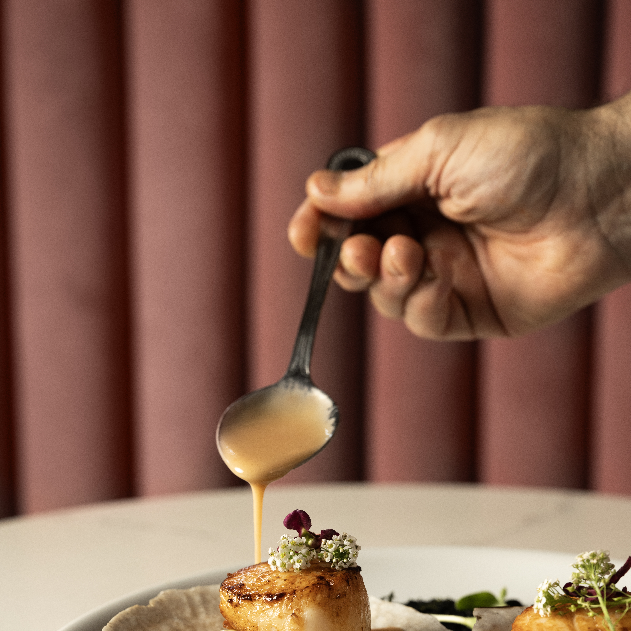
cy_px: 476
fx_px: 1856
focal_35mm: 90
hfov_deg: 19.3
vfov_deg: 19.2
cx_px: 317
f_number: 5.6
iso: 400
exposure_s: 1/200
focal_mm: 70
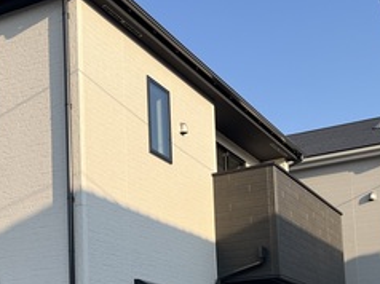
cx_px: 91
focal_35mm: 70
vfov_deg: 20.3
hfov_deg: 27.4
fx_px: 768
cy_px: 290
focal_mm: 5.1
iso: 50
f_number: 1.6
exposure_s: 1/2137
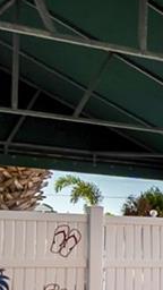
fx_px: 753
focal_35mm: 98
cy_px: 259
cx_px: 561
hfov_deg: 8.8
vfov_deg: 21.3
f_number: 4
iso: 100
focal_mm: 10
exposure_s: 1/500
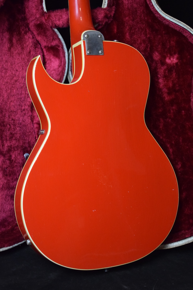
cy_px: 145
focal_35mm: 69
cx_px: 96
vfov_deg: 29.2
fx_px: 555
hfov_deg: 19.7
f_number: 5.3
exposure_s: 1/60
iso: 2800
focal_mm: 46
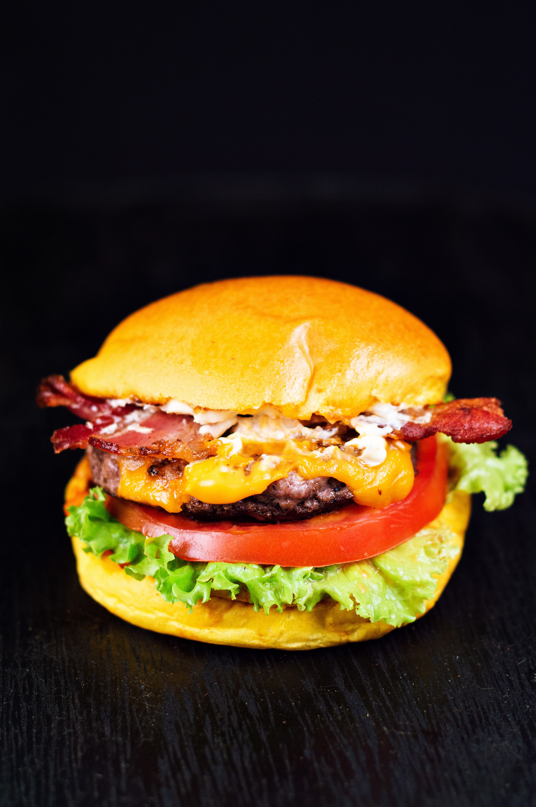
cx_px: 269
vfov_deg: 25.4
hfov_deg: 17.0
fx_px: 1790
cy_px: 397
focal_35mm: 80
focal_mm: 50
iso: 200
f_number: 2.8
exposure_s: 1/100
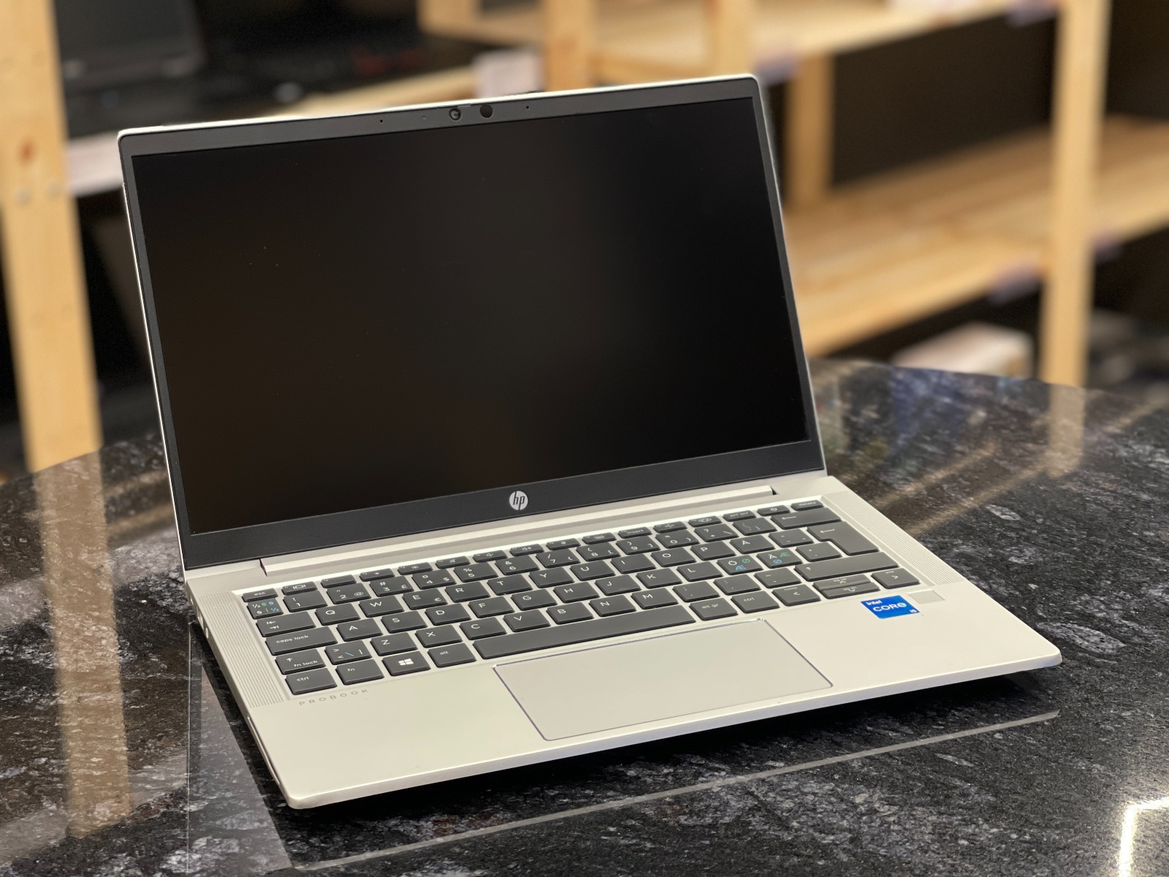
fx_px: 2161
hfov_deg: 30.3
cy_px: 438
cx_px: 584
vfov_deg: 22.9
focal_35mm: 64
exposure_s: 1/40
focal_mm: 7.5
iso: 200
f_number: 2.2
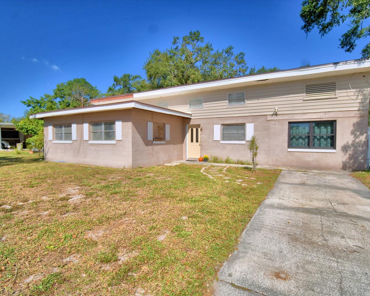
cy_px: 148
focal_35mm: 17
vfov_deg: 77.0
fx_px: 186
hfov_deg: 89.5
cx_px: 196
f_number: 4.5
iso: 100
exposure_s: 1/2000
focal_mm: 10
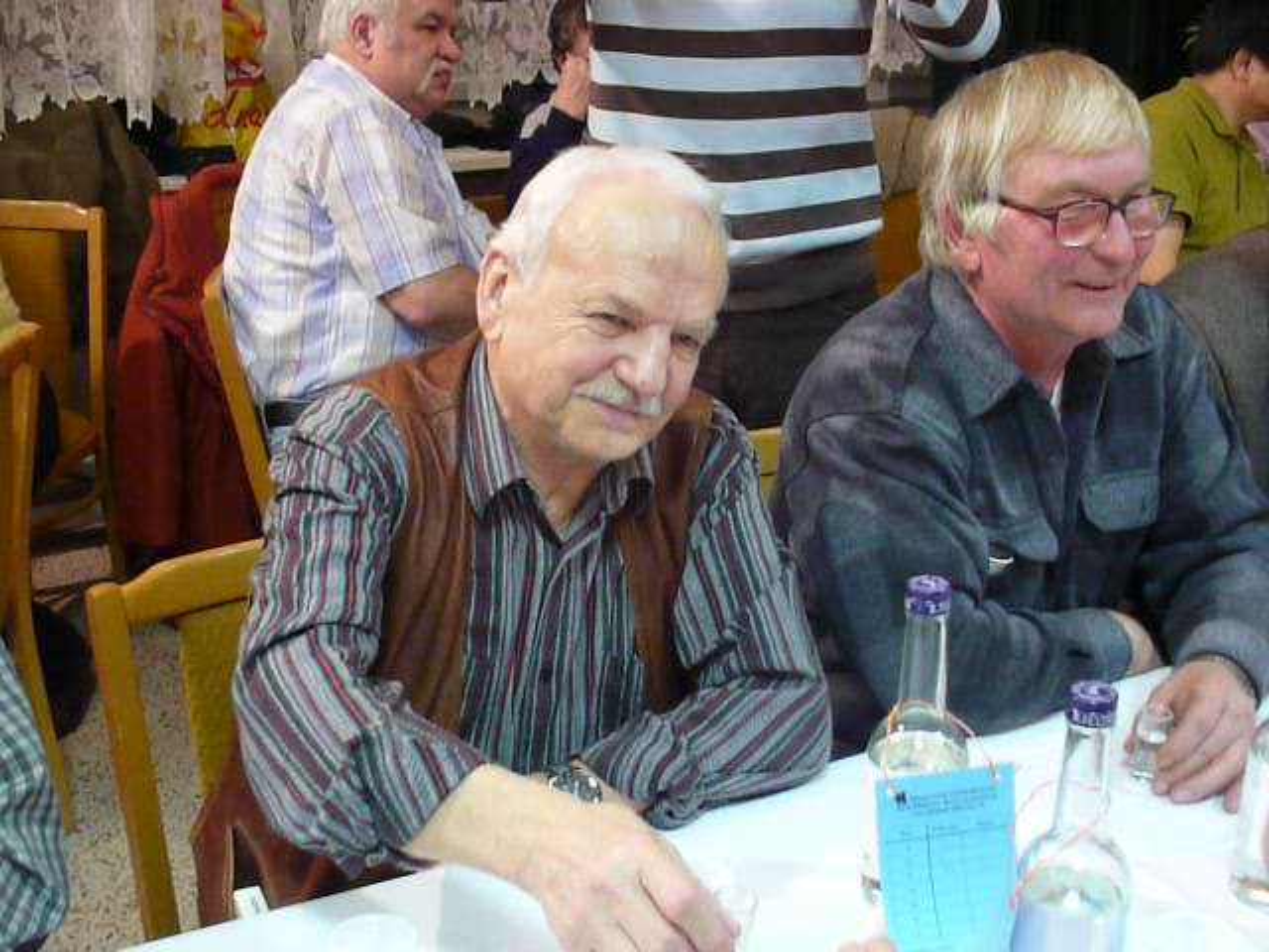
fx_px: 1760
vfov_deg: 30.3
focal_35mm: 48
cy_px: 476
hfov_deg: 39.7
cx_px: 634
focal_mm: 7.9
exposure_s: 1/30
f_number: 3
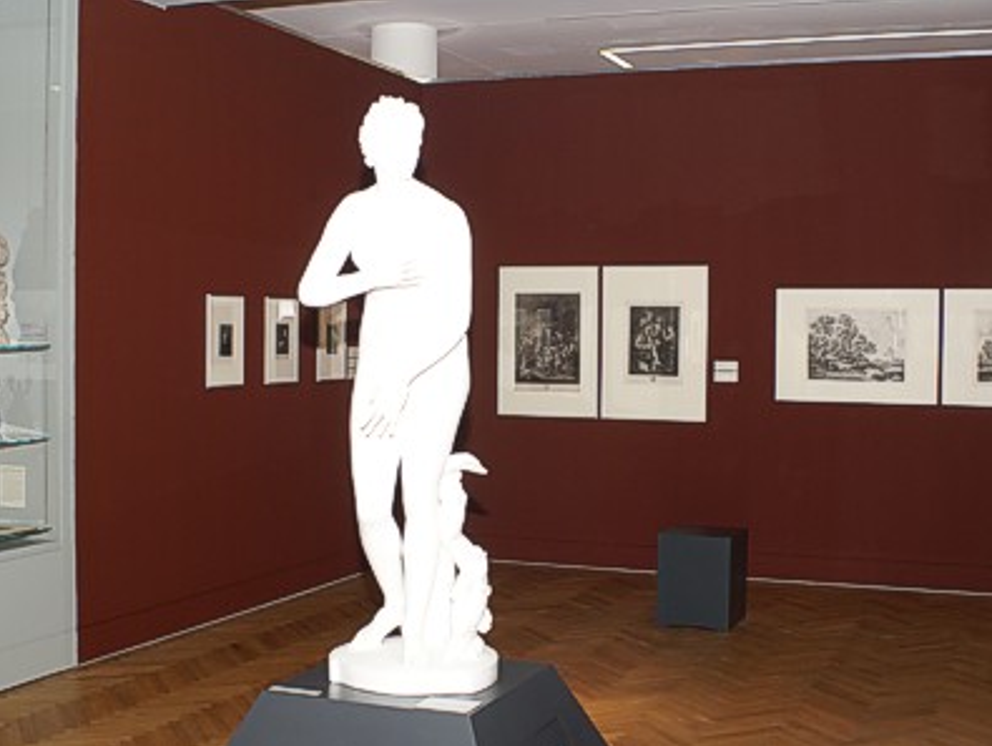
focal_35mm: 46
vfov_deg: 31.6
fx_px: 1319
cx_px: 520
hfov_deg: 41.2
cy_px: 376
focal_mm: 28
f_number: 5.6
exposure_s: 1/60
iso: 400
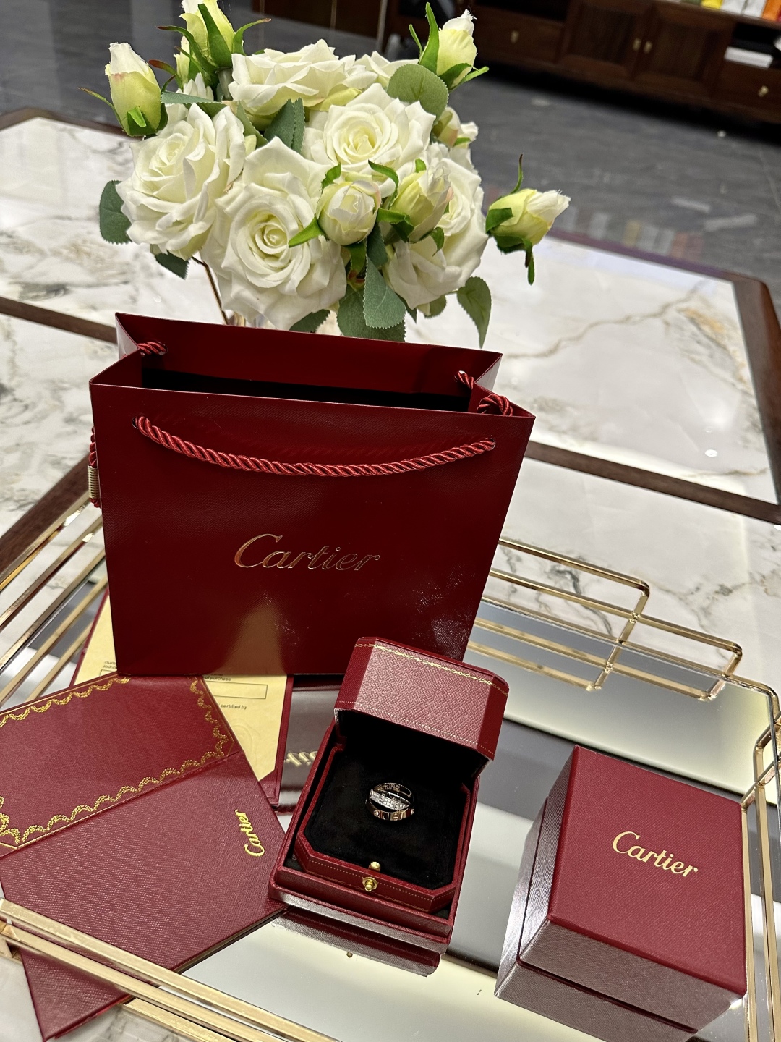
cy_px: 521
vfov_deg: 71.6
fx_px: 722
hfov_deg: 56.8
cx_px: 390
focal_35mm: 24
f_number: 1.78
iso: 200
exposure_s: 1/100
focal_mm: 6.86
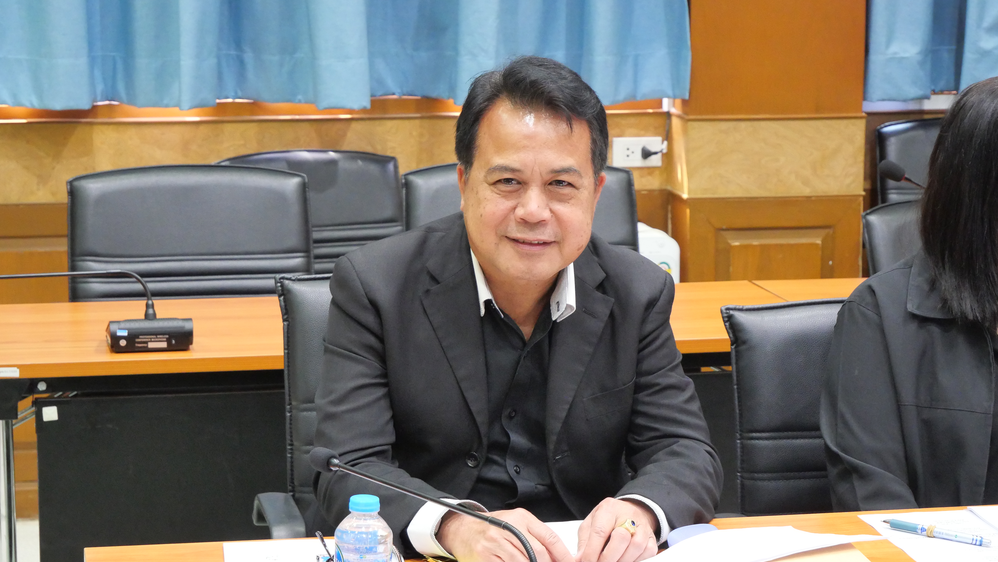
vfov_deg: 12.6
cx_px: 501
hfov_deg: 22.2
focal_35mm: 96
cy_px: 259
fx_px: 2541
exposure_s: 1/30
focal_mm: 44
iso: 3200
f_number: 5.6
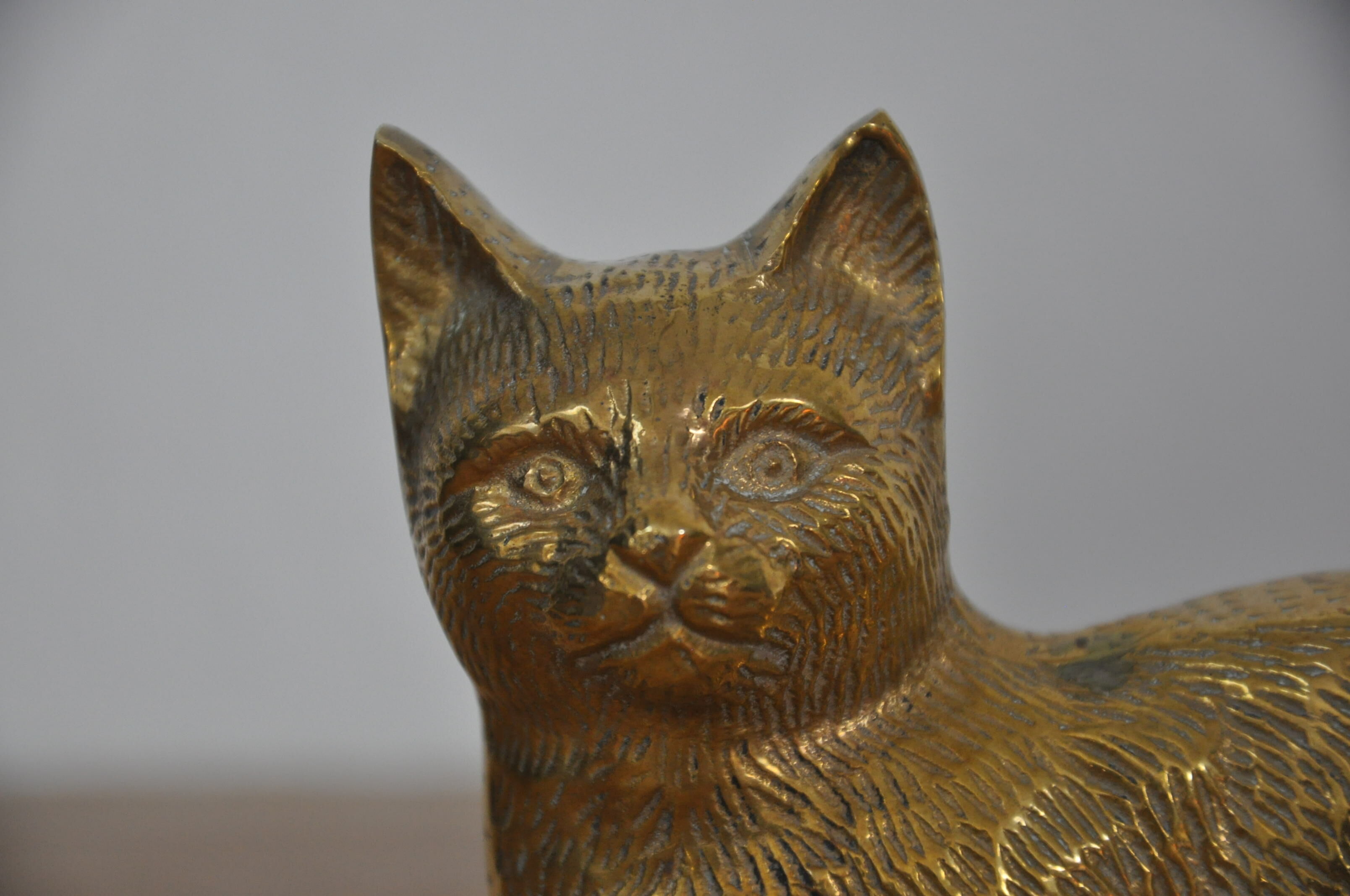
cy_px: 448
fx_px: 5899
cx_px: 675
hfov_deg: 13.1
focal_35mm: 158
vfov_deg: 8.7
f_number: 5.6
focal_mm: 105
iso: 1100
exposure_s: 1/125
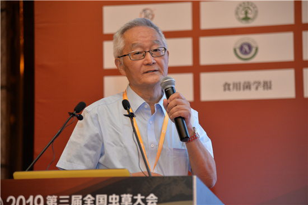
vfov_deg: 11.4
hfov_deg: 17.1
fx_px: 1026
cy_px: 102
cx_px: 154
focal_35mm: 120
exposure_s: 1/125
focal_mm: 120
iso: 2000
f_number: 4
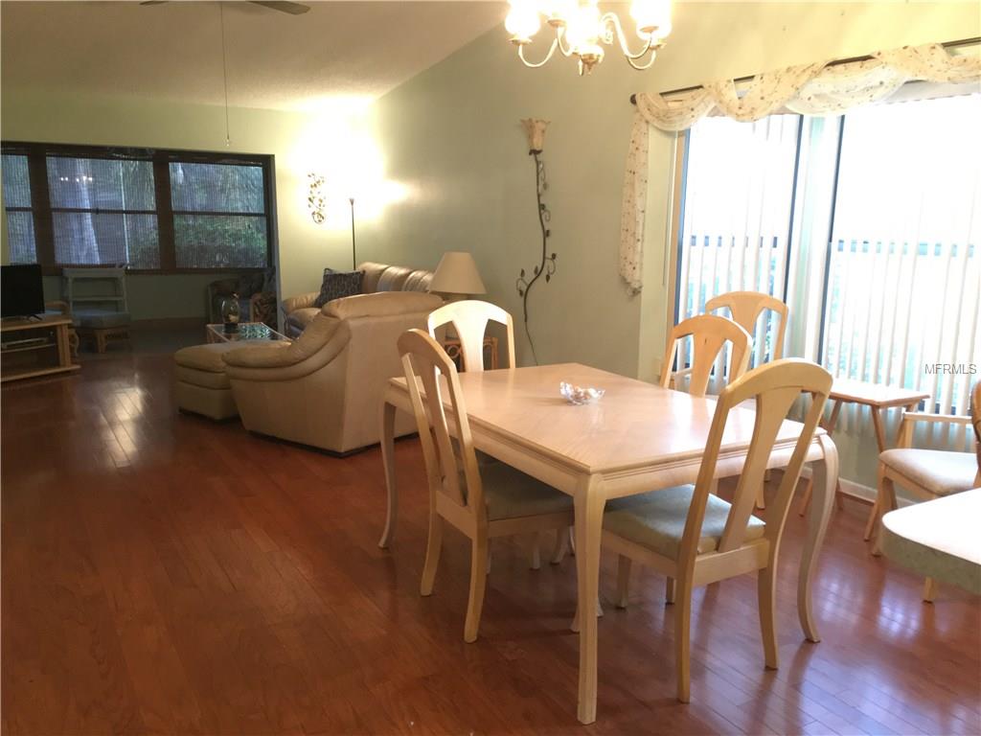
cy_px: 368
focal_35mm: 29
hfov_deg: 61.7
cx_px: 490
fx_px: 822
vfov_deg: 48.2
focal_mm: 4.15
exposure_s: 1/24
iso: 200
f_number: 2.2
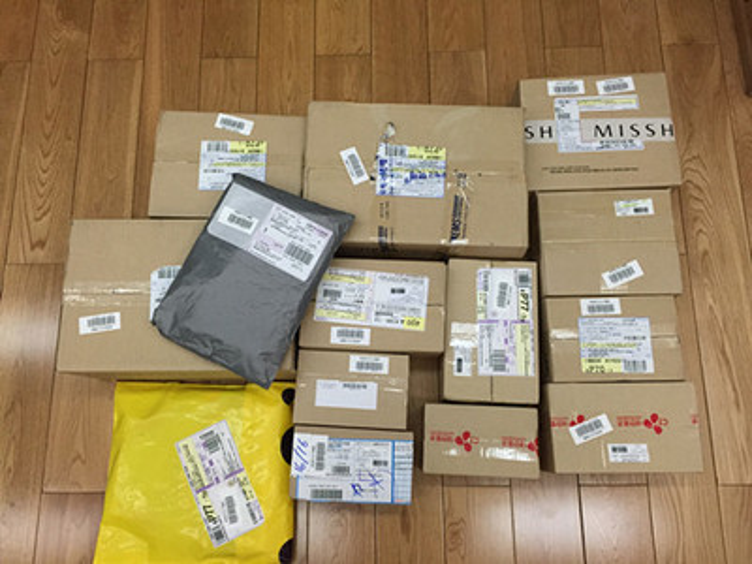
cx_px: 376
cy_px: 282
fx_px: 630
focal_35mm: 29
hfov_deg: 61.7
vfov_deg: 48.2
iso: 250
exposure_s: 1/33
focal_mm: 4.15
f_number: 2.2
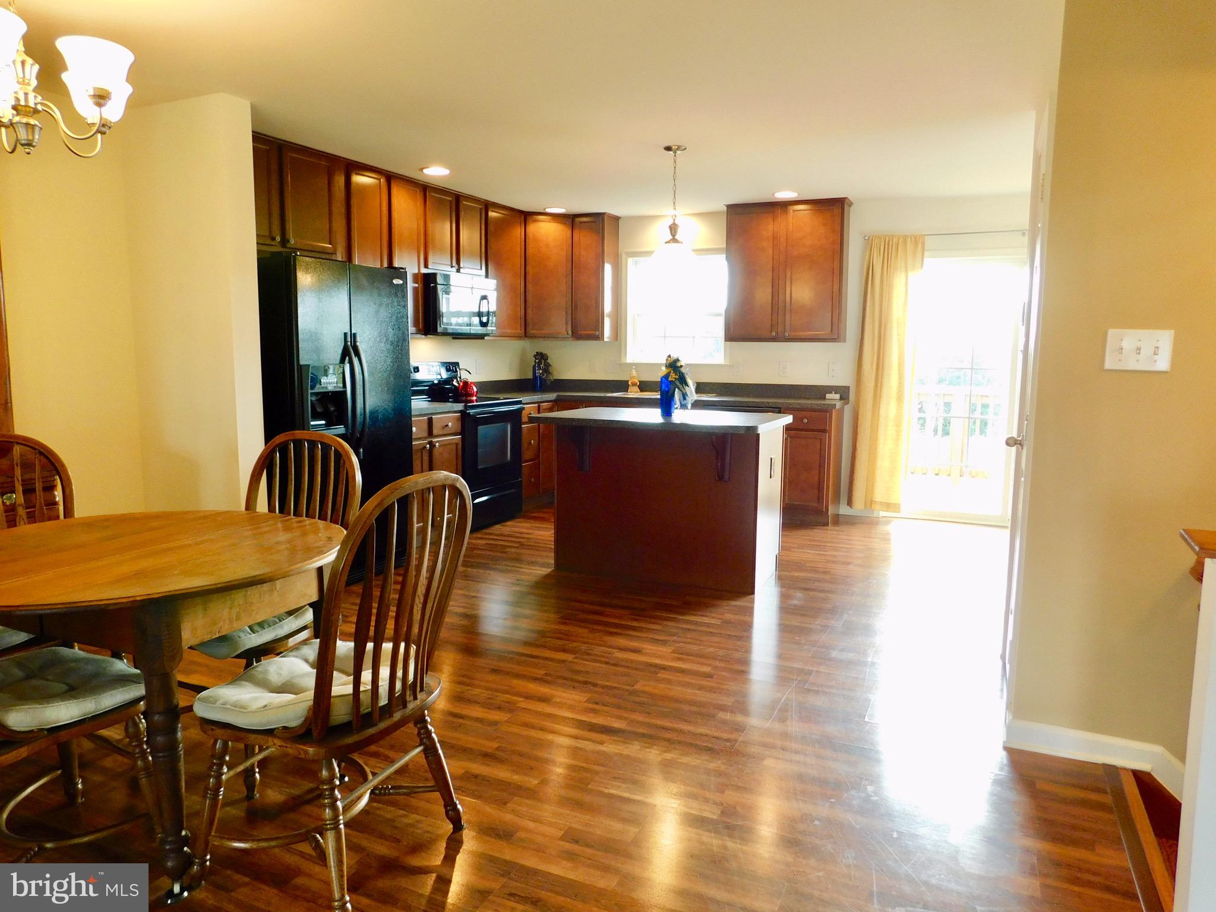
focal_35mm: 23
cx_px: 608
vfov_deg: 58.9
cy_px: 456
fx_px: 808
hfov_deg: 73.9
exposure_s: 1/30
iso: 200
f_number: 3
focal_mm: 4
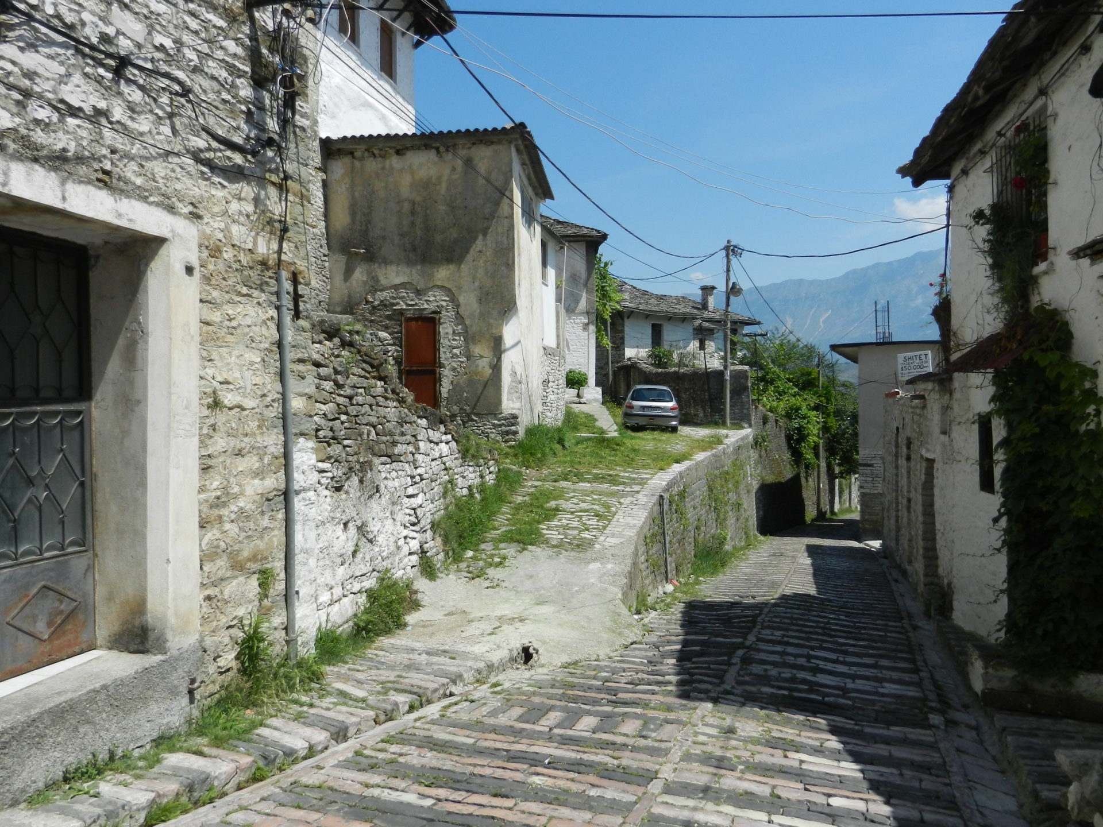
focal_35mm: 25
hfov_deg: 69.4
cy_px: 414
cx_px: 552
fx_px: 797
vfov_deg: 54.9
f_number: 7
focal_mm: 4.5
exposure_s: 1/500
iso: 160
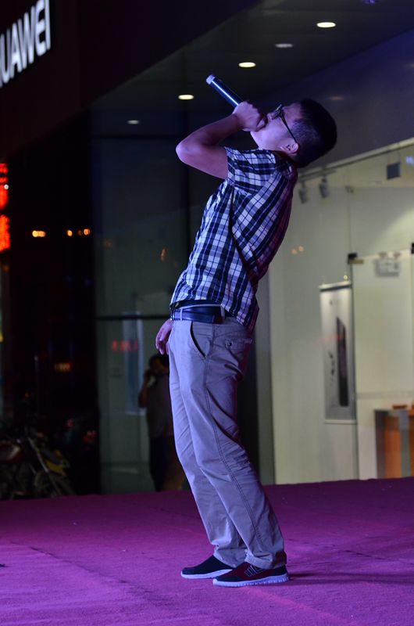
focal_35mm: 123
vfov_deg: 16.7
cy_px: 313
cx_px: 207
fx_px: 2131
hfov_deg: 11.1
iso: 1000
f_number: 4.5
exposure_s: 1/160
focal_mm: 82
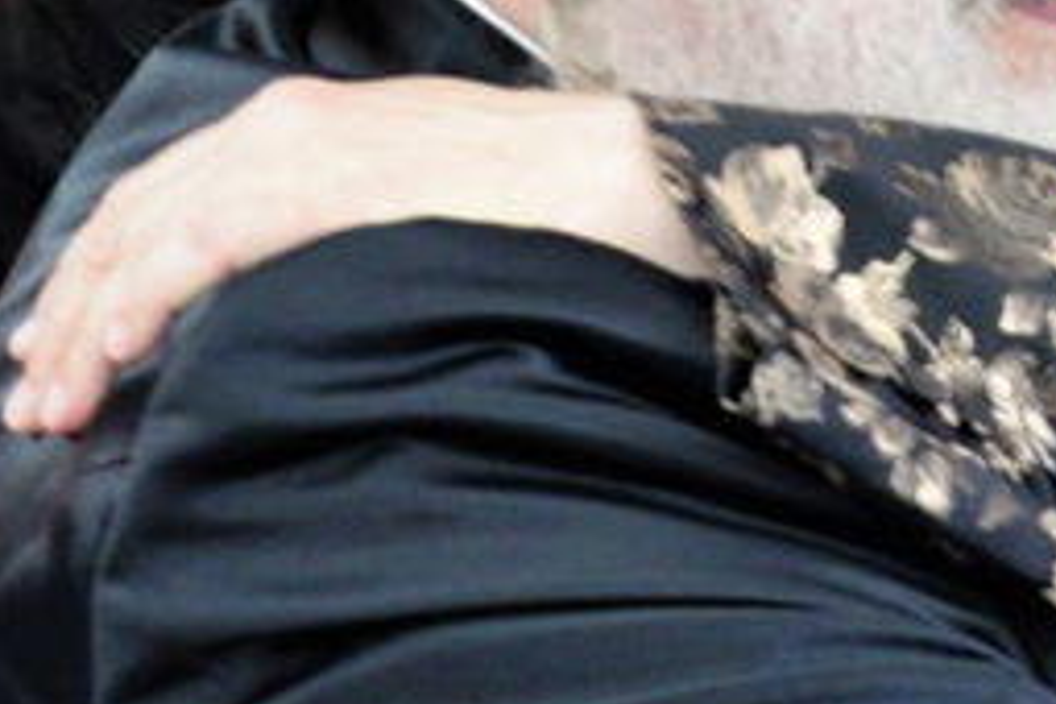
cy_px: 41
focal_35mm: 340
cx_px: 1296
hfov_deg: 6.0
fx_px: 9973
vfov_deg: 4.0
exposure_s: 1/60
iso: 1600
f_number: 5.6
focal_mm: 62
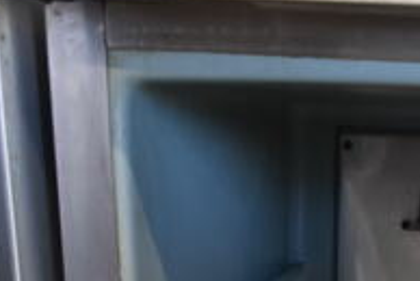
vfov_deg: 14.9
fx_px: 993
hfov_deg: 22.2
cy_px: 428
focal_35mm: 85
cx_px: 491
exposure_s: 1/30
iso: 1000
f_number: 3.5
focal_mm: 18
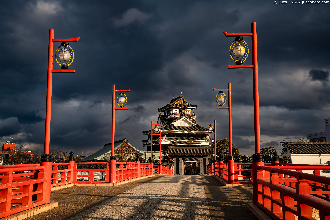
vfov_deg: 32.2
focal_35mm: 42
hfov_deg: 46.8
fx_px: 381
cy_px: 110
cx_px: 165
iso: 100
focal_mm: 41.6
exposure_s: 1/160
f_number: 11
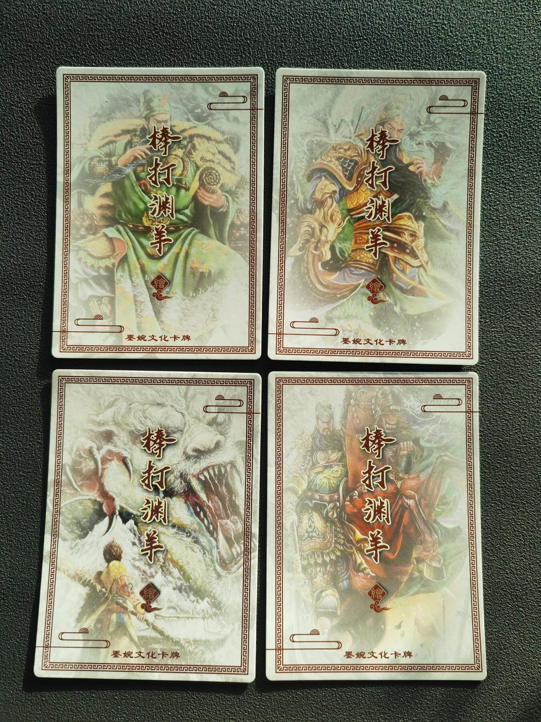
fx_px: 563
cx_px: 270
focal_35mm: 27
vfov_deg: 65.3
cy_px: 361
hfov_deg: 51.4
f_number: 1.8
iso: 250
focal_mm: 5.53
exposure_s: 1/120
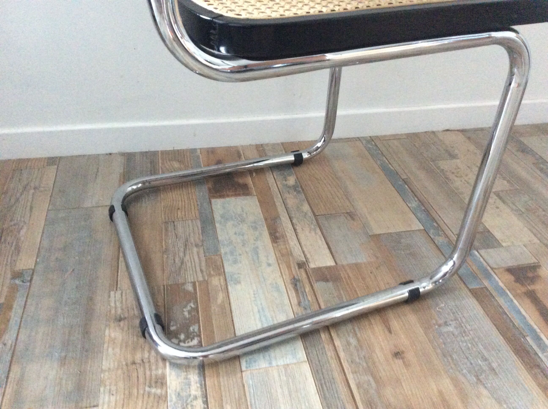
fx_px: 506
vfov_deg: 44.1
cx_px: 274
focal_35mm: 32
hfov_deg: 56.9
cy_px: 204
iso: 400
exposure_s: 1/17
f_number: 2.4
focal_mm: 3.3
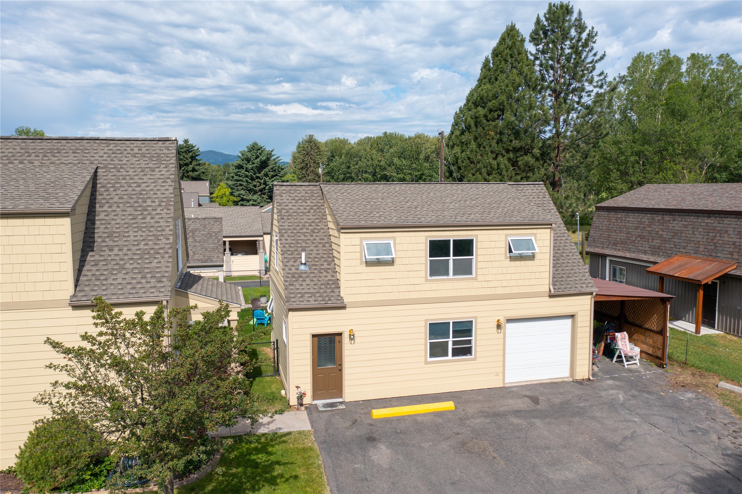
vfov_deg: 46.4
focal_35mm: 28
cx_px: 371
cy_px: 247
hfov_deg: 65.5
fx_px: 577
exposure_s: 1/120
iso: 100
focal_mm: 10.26
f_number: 4
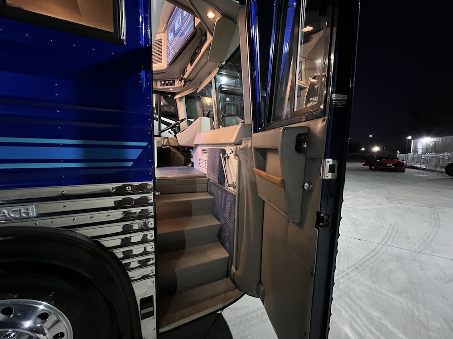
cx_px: 226
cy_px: 170
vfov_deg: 89.9
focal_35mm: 13
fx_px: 170
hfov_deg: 106.2
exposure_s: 1/30
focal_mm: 1.57
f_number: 1.8
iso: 1000
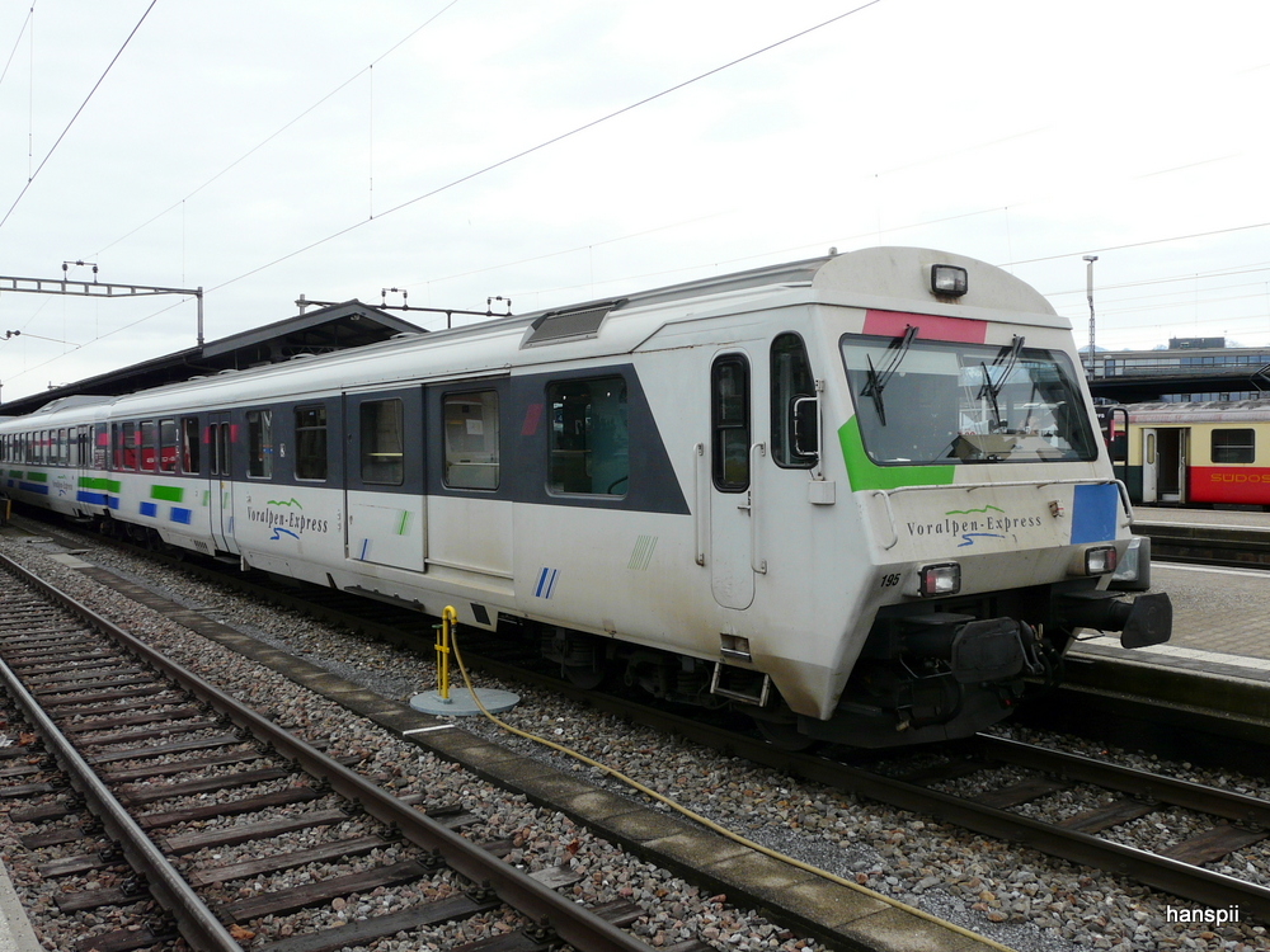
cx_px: 635
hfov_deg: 58.4
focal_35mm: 31
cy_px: 476
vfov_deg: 45.4
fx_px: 1137
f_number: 4.5
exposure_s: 1/200
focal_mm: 5
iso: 100
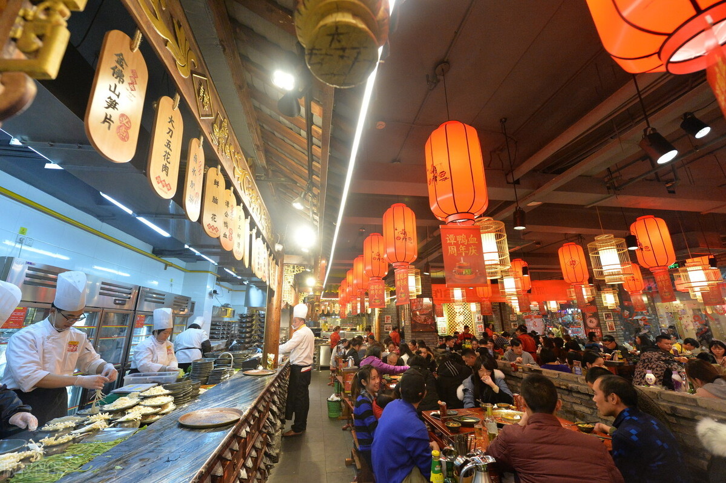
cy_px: 242
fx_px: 282
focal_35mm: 14
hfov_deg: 104.3
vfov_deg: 81.1
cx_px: 363
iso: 4000
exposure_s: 1/250
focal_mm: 14
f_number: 4.5
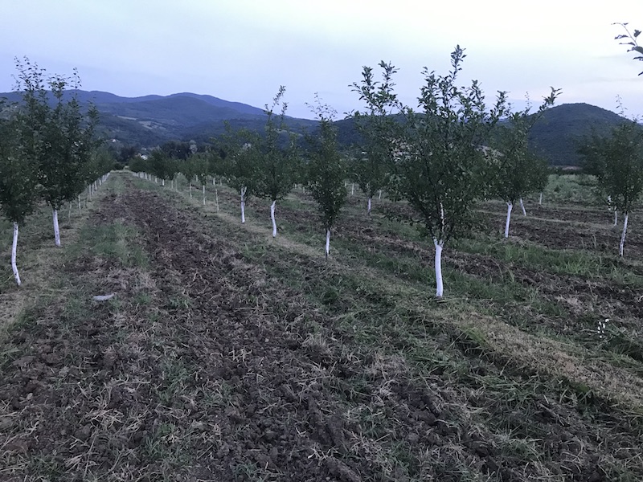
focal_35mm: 28
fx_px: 520
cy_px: 241
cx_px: 322
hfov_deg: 63.4
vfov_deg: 49.7
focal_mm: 3.99
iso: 80
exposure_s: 1/17
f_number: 1.8
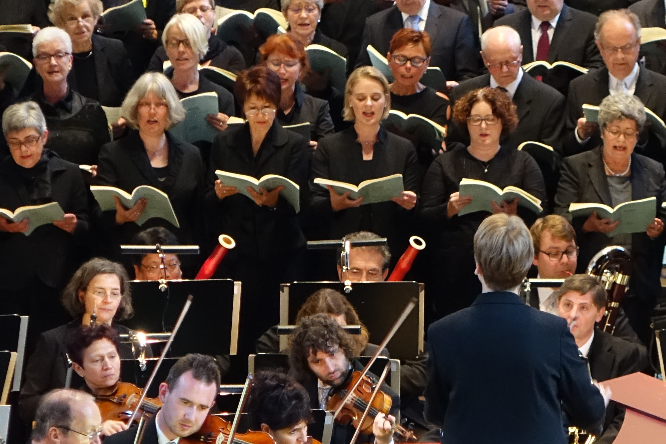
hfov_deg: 5.3
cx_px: 558
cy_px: 353
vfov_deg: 3.5
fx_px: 7196
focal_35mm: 389
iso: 1600
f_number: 2.8
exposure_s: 1/40
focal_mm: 60.99
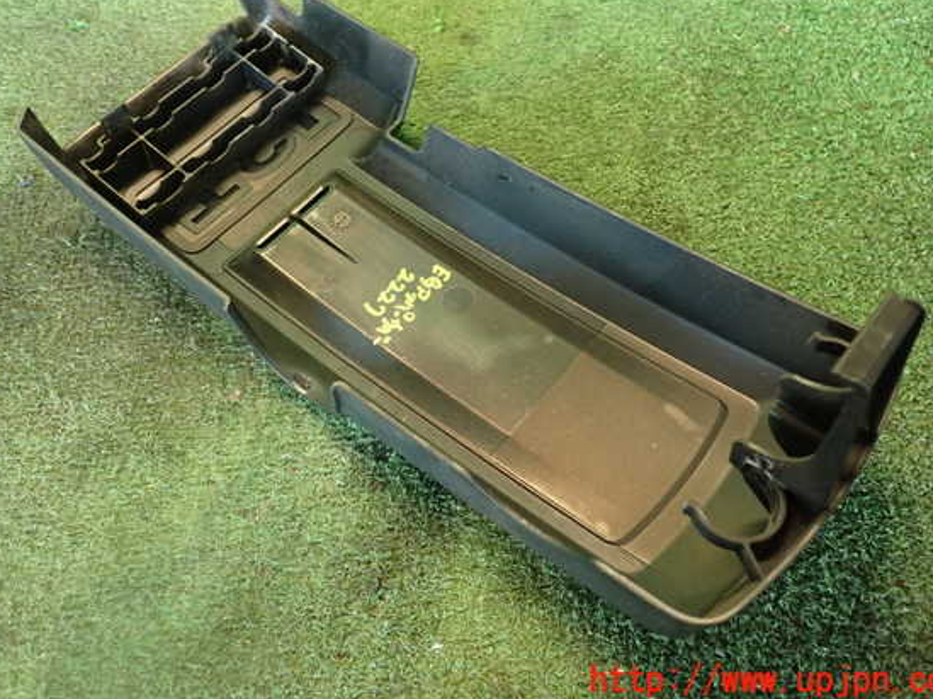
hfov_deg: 52.7
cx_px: 464
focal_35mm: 35
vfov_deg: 40.6
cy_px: 320
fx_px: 943
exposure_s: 1/30
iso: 500
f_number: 2.4
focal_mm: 5.79
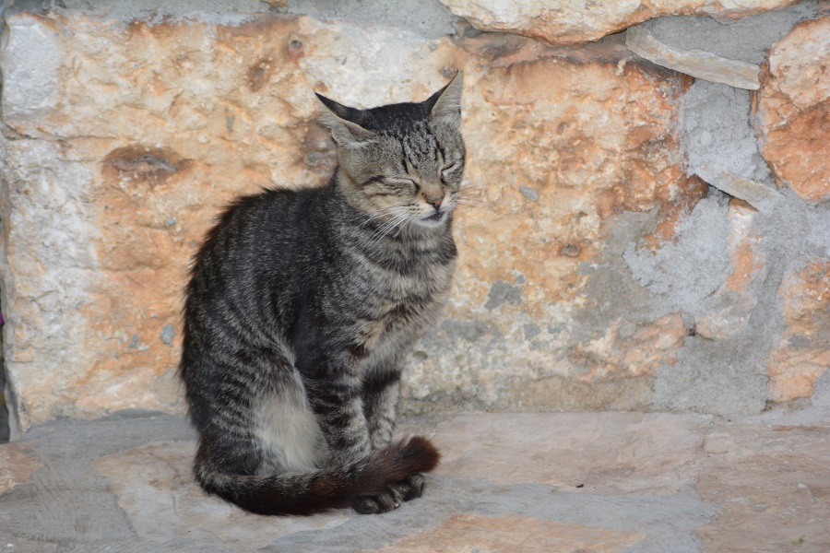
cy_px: 276
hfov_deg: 6.2
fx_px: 7608
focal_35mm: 330
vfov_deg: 4.2
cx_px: 415
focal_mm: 220
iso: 640
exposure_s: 1/60
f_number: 4.8
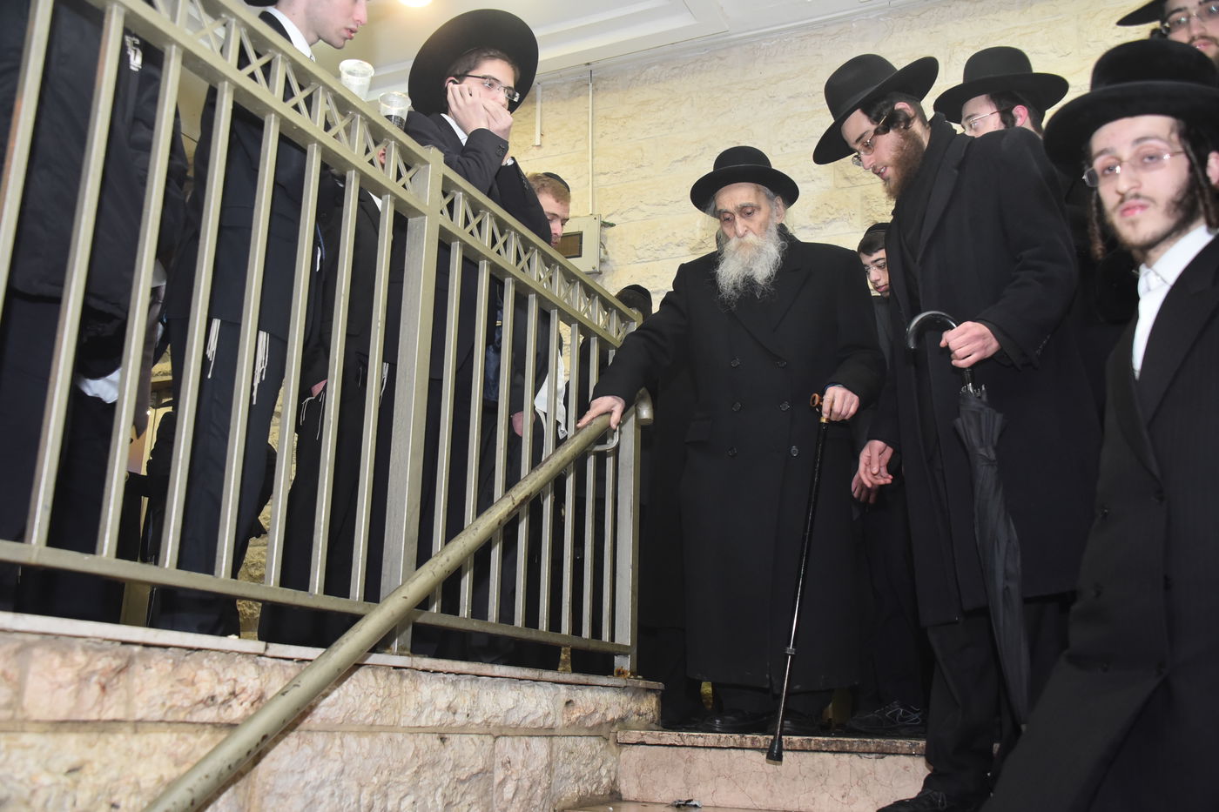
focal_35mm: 34
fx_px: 1151
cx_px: 610
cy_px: 406
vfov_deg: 38.9
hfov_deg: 55.8
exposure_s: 1/125
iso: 3200
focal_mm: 34
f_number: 5.6
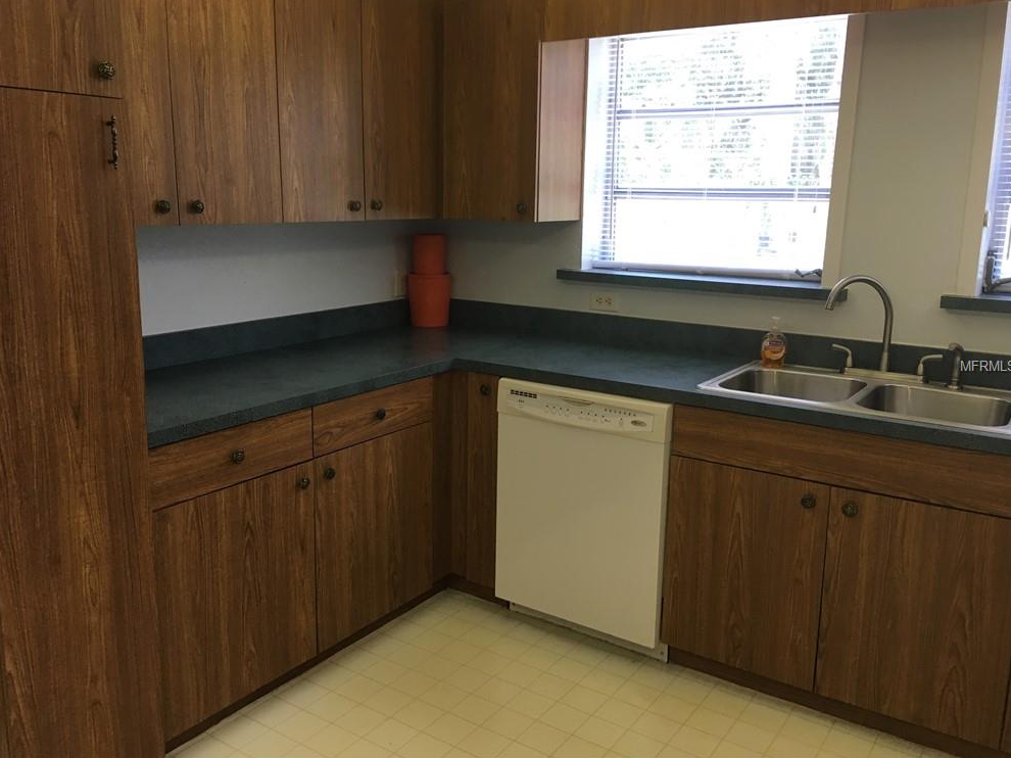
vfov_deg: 46.8
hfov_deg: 60.0
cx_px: 499
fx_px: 876
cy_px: 367
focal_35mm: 30
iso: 40
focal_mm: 4.15
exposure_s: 1/30
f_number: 2.2
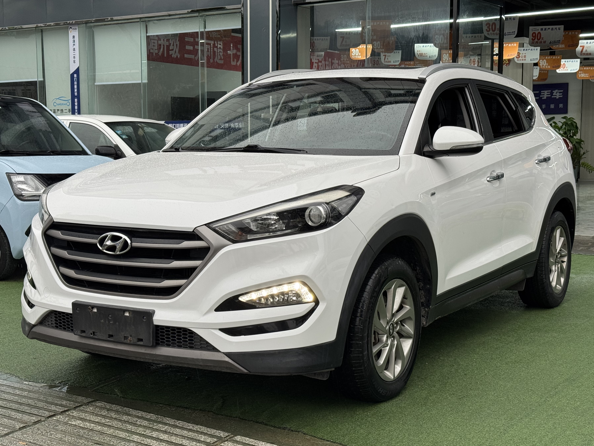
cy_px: 227
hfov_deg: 35.5
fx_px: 927
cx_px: 296
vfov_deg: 27.0
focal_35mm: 54
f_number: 1.78
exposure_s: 1/121
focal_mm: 6.76
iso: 80
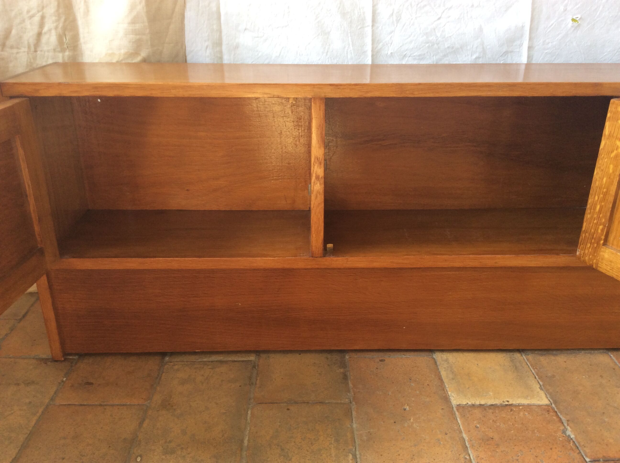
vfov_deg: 44.1
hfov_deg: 56.9
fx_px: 572
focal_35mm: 32
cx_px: 310
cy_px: 232
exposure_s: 1/25
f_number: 2.4
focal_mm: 3.3
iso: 50
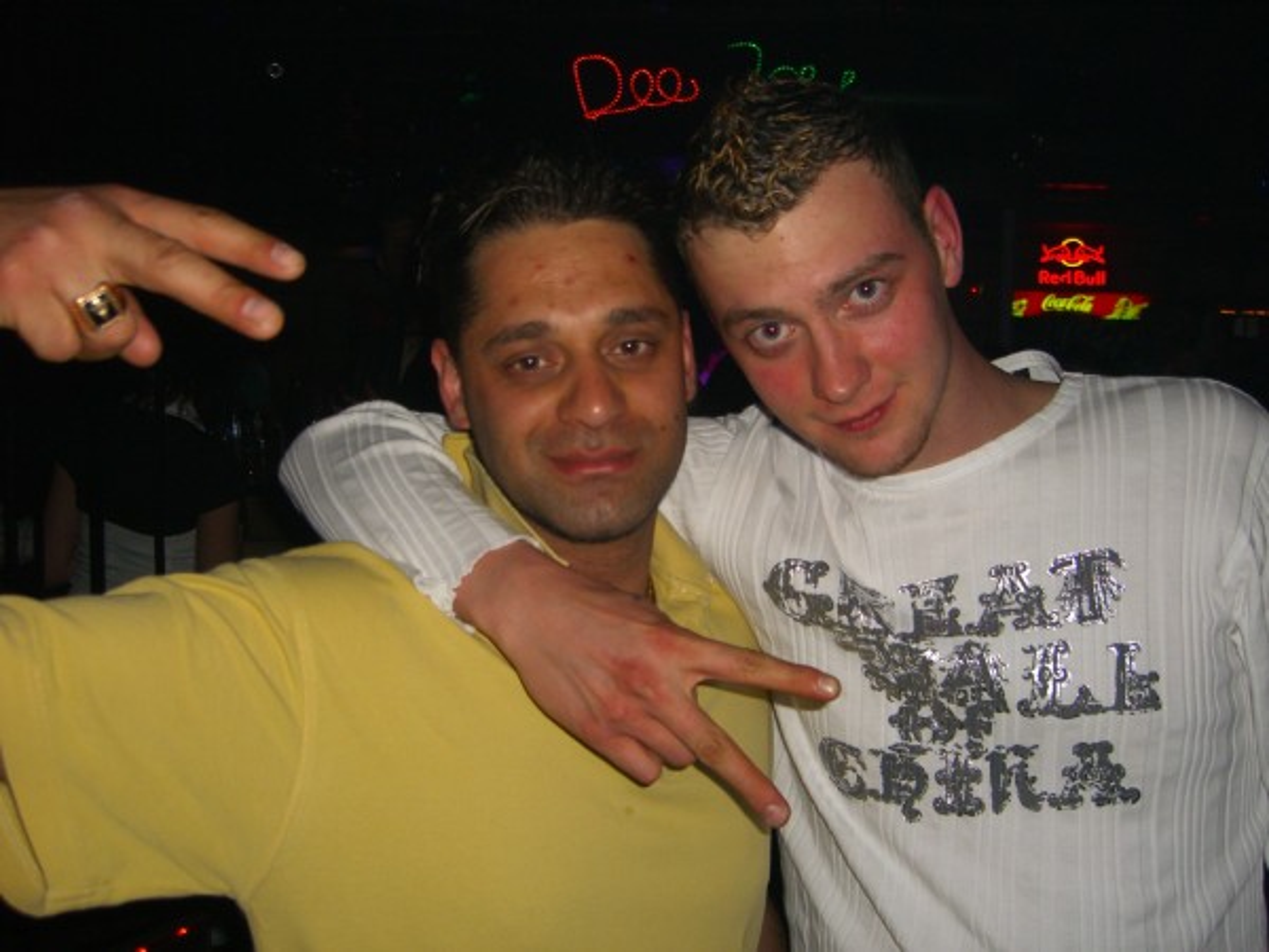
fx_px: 1393
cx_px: 634
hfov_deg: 49.0
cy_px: 476
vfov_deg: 37.7
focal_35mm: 38
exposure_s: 1/60
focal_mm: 7.9
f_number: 2.8
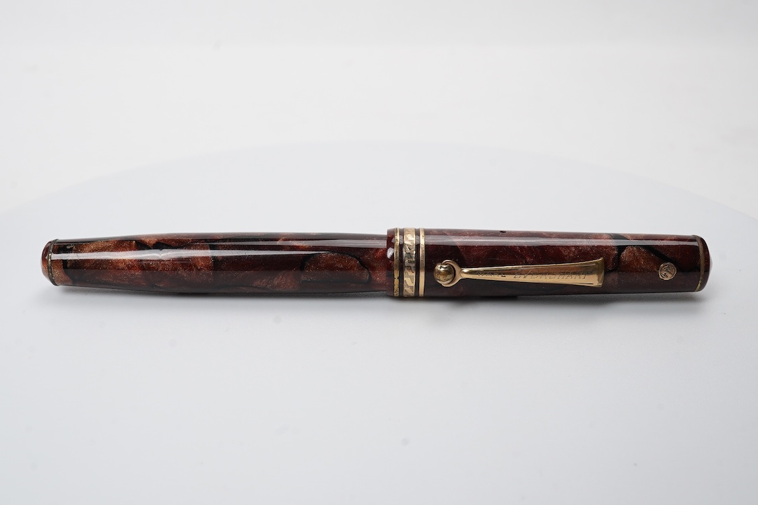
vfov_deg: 29.9
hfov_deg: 43.6
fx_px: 947
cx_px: 379
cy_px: 252
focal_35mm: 45
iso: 400
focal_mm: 30
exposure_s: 1/100
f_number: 20
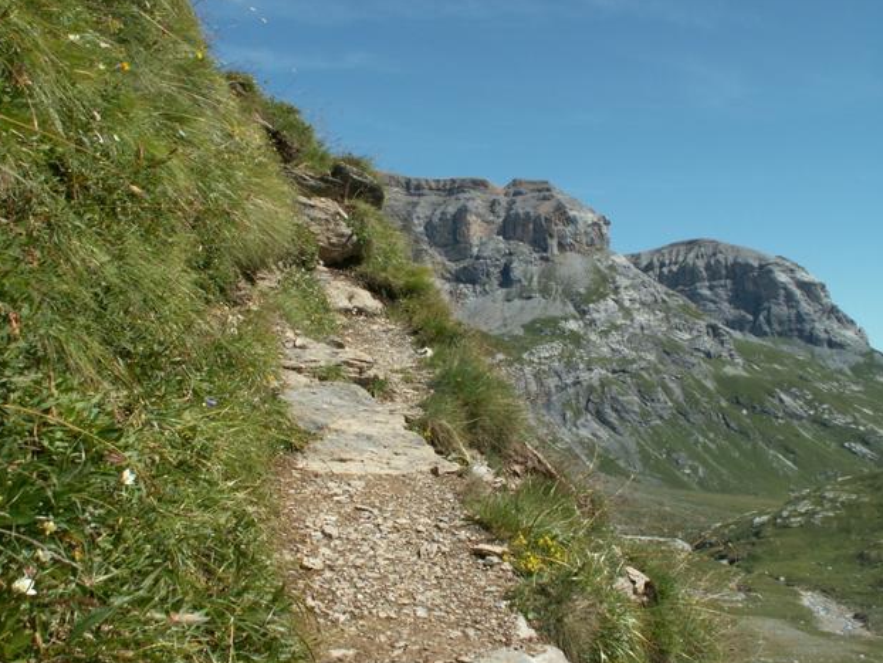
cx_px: 434
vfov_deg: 39.7
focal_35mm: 36
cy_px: 335
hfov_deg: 51.3
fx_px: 919
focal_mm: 5.86
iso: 50
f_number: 6.3
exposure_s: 1/200
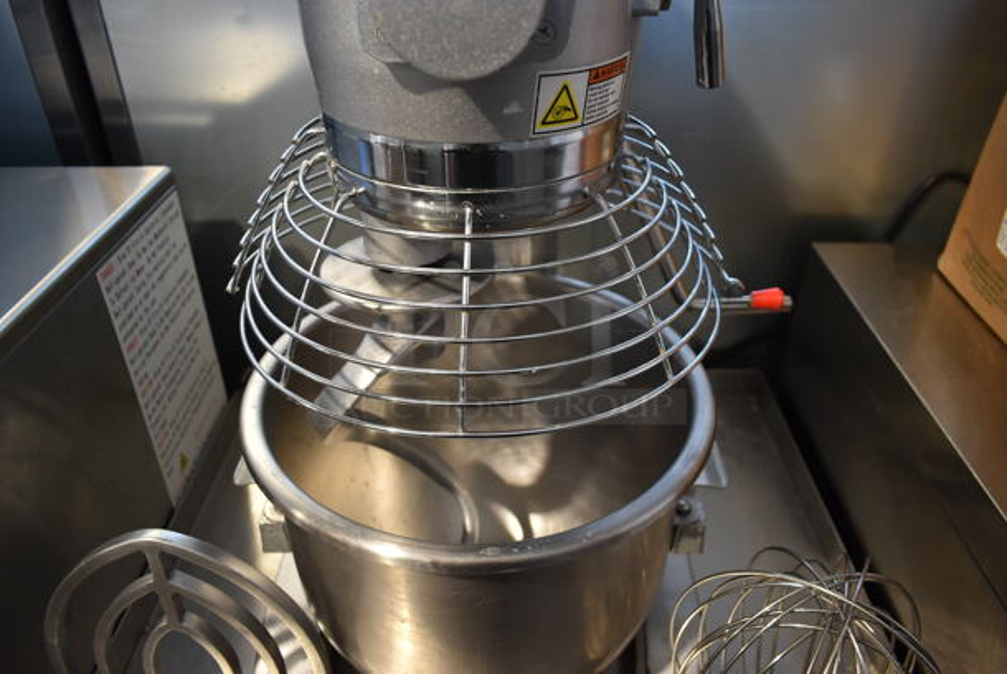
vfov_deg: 48.0
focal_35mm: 27
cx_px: 504
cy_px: 337
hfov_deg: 67.3
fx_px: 756
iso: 800
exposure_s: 1/30
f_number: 3.5
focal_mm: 18
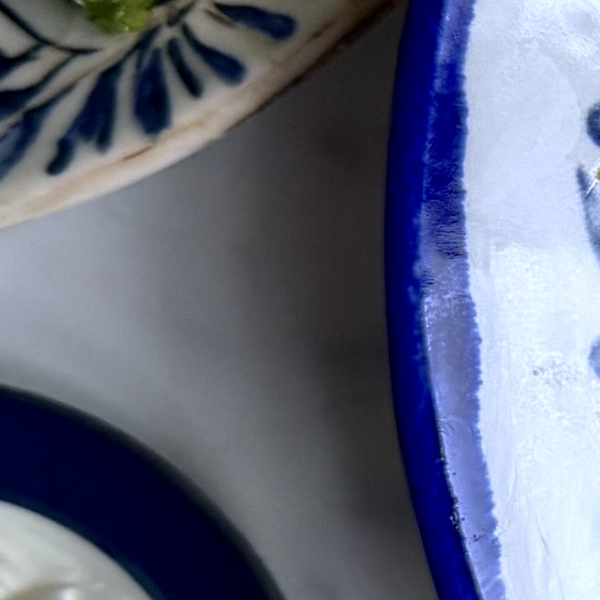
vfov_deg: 15.0
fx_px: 2275
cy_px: 279
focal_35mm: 116
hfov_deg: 13.3
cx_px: 1126
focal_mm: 6.76
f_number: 1.78
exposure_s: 1/60
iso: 640
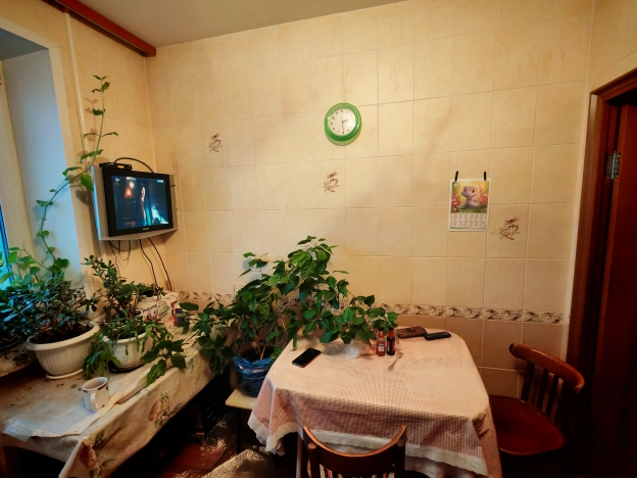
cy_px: 239
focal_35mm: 16
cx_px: 318
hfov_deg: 94.5
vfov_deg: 78.1
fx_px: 294
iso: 250
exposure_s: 1/33
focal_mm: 1.96
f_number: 2.2
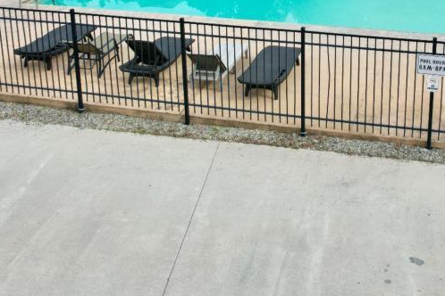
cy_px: -35
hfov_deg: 37.1
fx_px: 655
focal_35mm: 53
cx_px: 297
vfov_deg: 23.8
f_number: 2.8
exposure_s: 1/240
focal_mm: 8.38
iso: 100
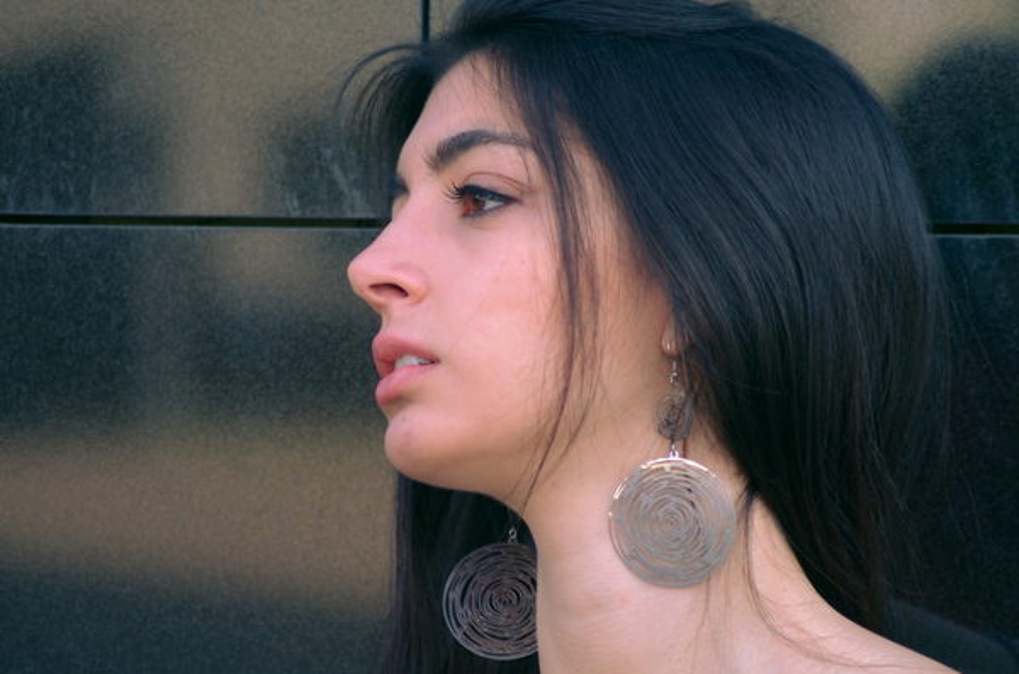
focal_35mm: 202
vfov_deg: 6.8
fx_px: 5704
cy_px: 337
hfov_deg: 10.2
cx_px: 510
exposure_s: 1/100
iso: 100
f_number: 5
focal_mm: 135
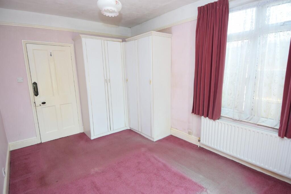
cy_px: 97
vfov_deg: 67.5
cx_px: 146
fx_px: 146
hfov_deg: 90.0
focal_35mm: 18
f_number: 5
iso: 400
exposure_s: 1/100
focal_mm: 12
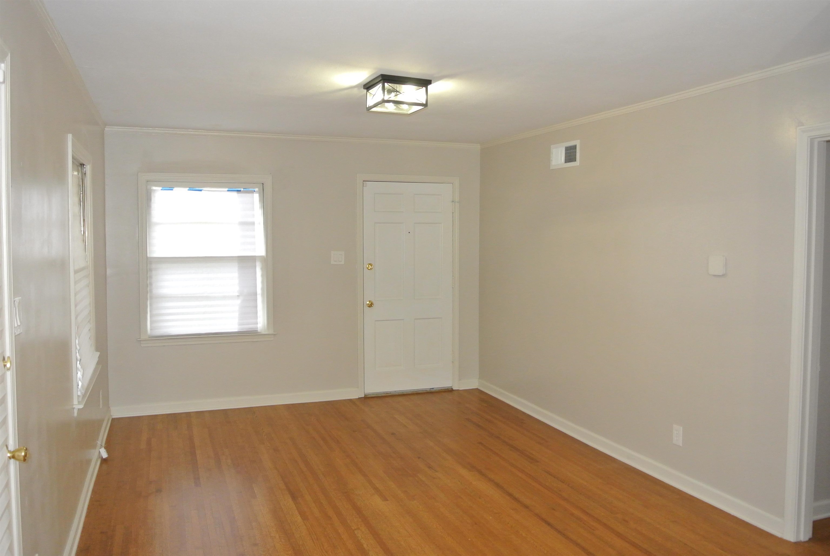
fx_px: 669
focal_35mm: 29
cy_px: 278
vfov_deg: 45.1
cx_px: 415
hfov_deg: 63.6
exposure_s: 1/60
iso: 900
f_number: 3.5
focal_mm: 11
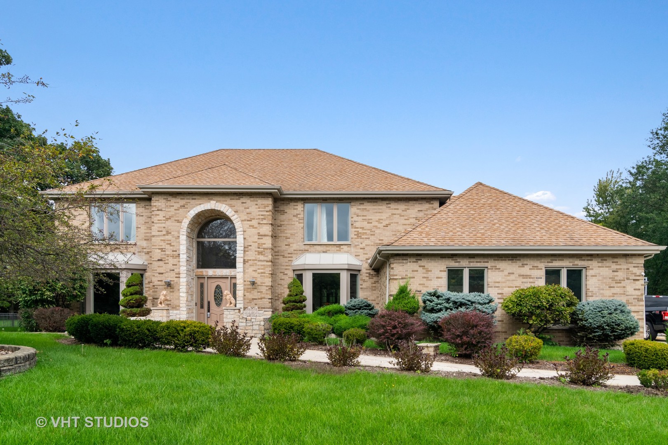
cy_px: 222
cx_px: 334
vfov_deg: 56.1
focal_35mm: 22
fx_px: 417
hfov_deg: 77.3
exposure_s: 1/200
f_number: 8
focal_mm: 15
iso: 200
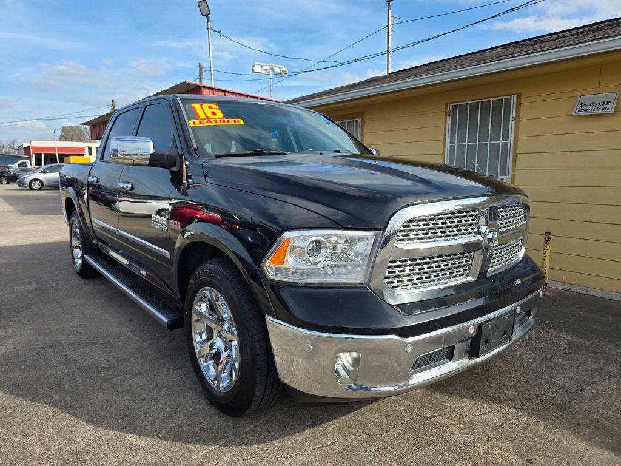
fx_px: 413
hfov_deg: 73.9
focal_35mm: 23
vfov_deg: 58.9
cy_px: 233
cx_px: 310
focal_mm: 6.3
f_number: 1.7
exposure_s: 1/580
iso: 12
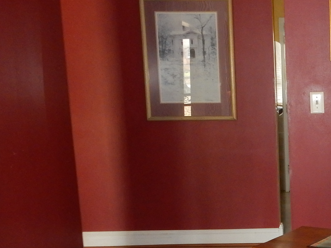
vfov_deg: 21.6
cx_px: 358
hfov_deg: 26.8
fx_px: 641
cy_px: 205
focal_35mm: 67
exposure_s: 1/30
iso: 360
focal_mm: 4.5
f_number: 3.7
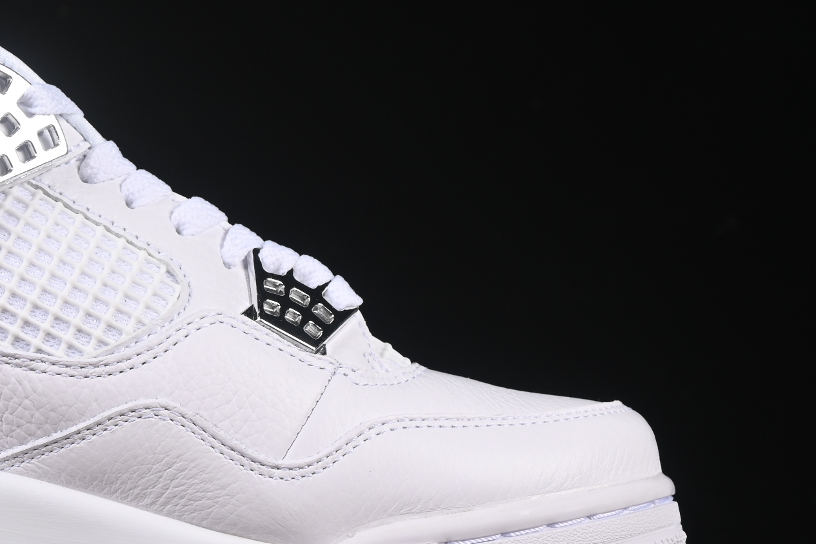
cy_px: 269
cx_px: 58
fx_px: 3741
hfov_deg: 12.3
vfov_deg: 8.3
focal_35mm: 165
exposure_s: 1/100
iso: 160
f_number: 8
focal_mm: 50
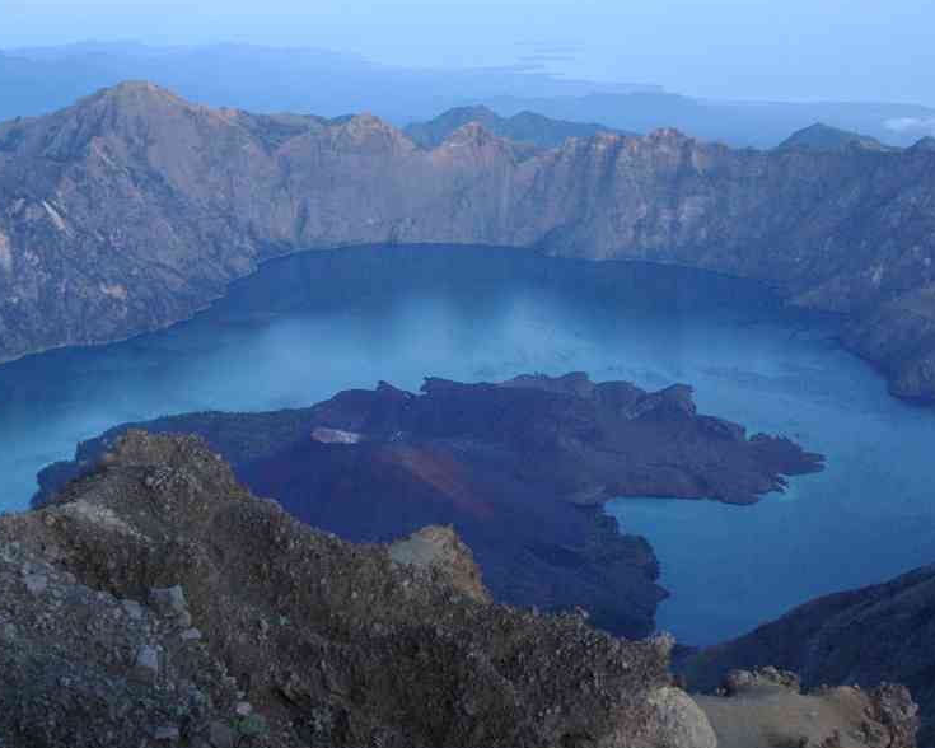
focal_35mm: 51
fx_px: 1424
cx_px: 498
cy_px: 356
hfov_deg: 36.3
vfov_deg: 29.4
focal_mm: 26.9
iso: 1600
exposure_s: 1/125
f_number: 6.7
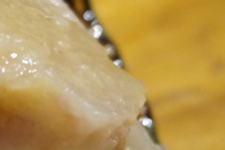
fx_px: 1087
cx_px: -85
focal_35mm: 174
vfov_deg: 7.9
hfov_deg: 11.5
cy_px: 131
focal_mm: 34
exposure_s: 1/40
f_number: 5
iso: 3200
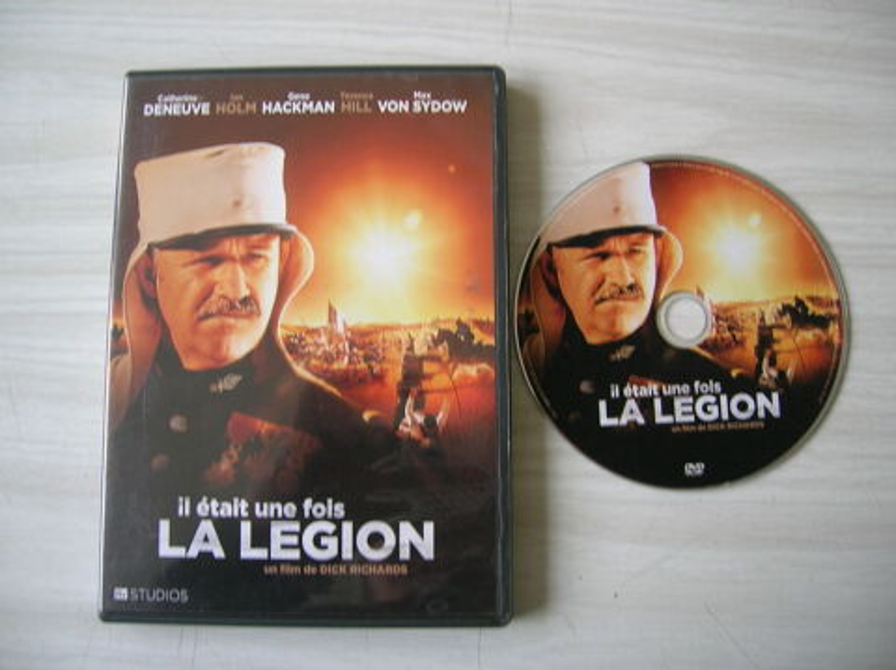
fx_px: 879
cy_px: 335
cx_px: 448
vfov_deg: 41.7
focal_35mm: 34
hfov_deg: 54.0
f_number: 2.9
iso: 50
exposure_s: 1/13.5
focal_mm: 5.7
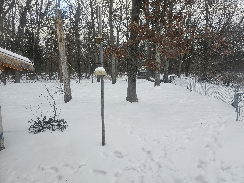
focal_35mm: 23
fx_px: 162
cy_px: 92
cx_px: 122
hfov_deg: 73.9
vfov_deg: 58.9
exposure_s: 1/180
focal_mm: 6.3
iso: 50
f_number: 1.7
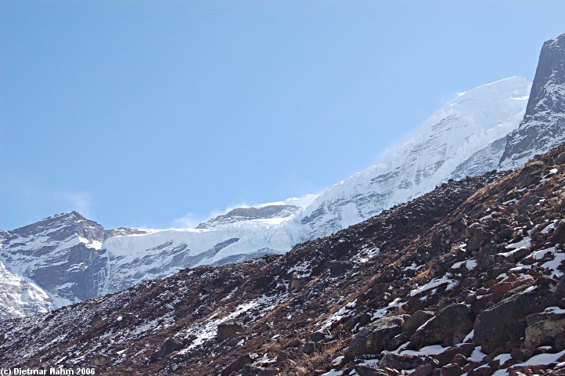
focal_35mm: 68
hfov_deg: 29.9
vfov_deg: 20.1
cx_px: 282
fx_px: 1058
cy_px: 188
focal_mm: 45
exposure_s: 1/250
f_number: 10
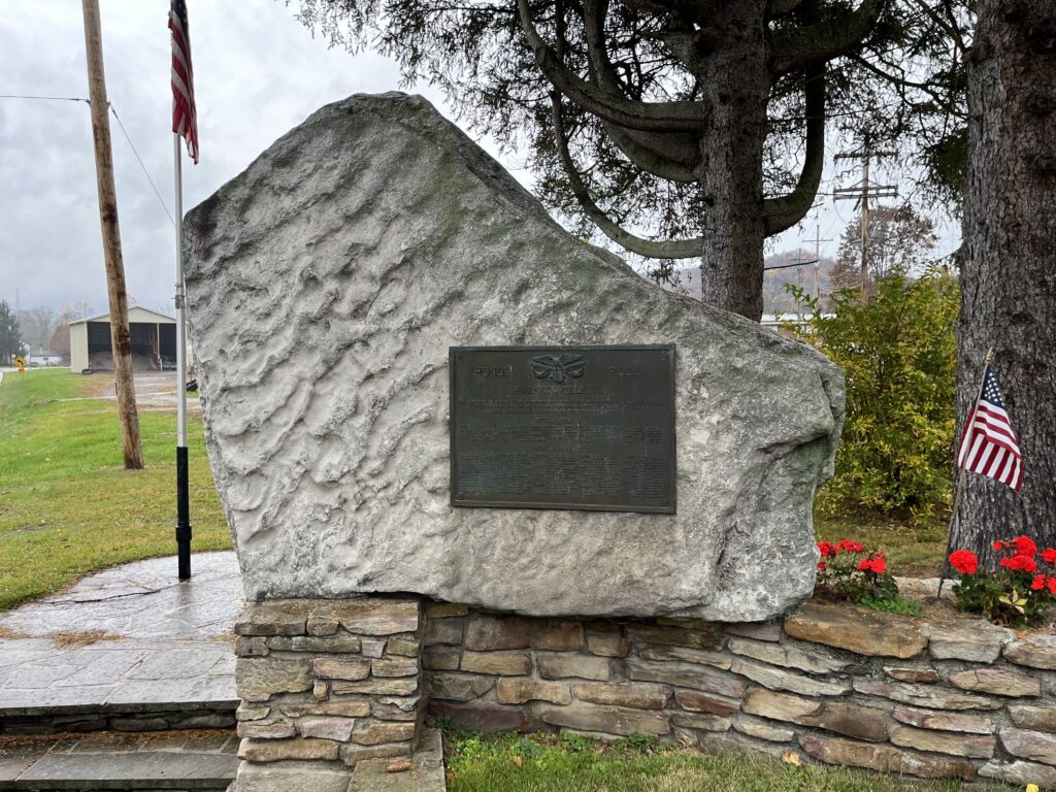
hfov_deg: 67.3
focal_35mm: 26
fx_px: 793
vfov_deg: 53.1
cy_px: 396
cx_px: 528
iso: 50
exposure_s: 1/487
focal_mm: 5.1
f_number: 1.6
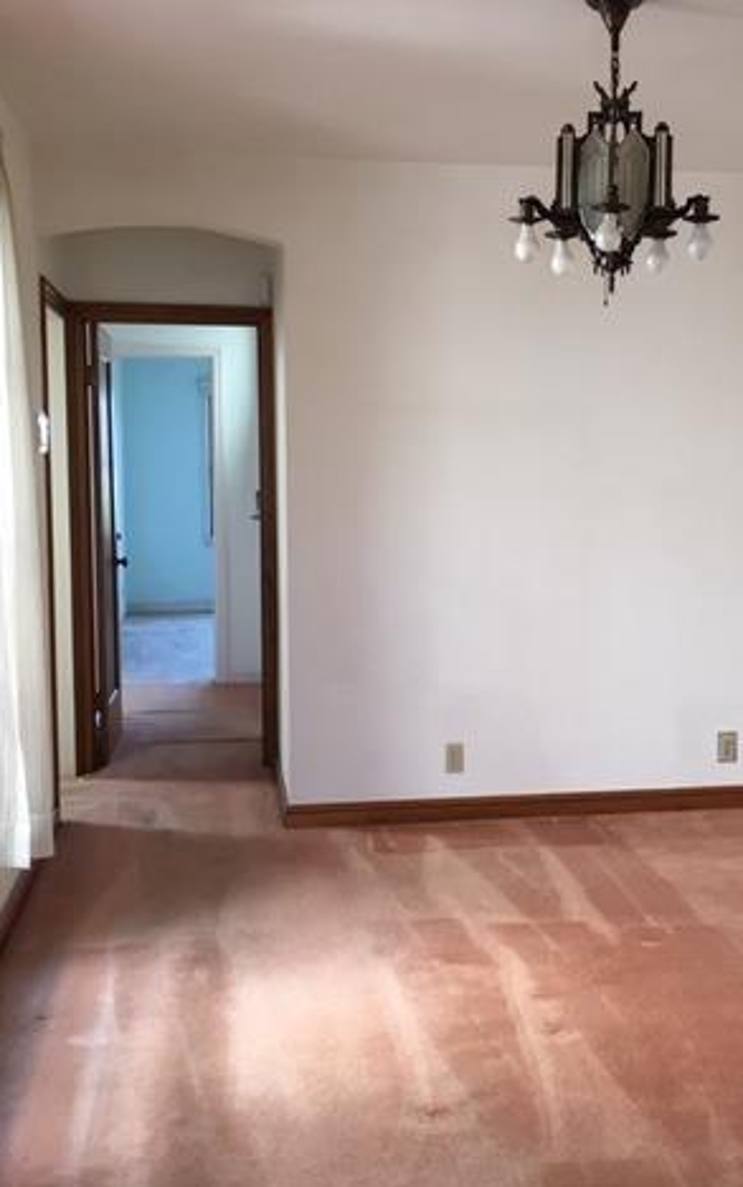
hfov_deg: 30.4
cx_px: 479
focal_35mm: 42
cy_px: 588
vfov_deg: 47.2
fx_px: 1359
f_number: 2.2
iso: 32
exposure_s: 1/40
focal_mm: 4.15
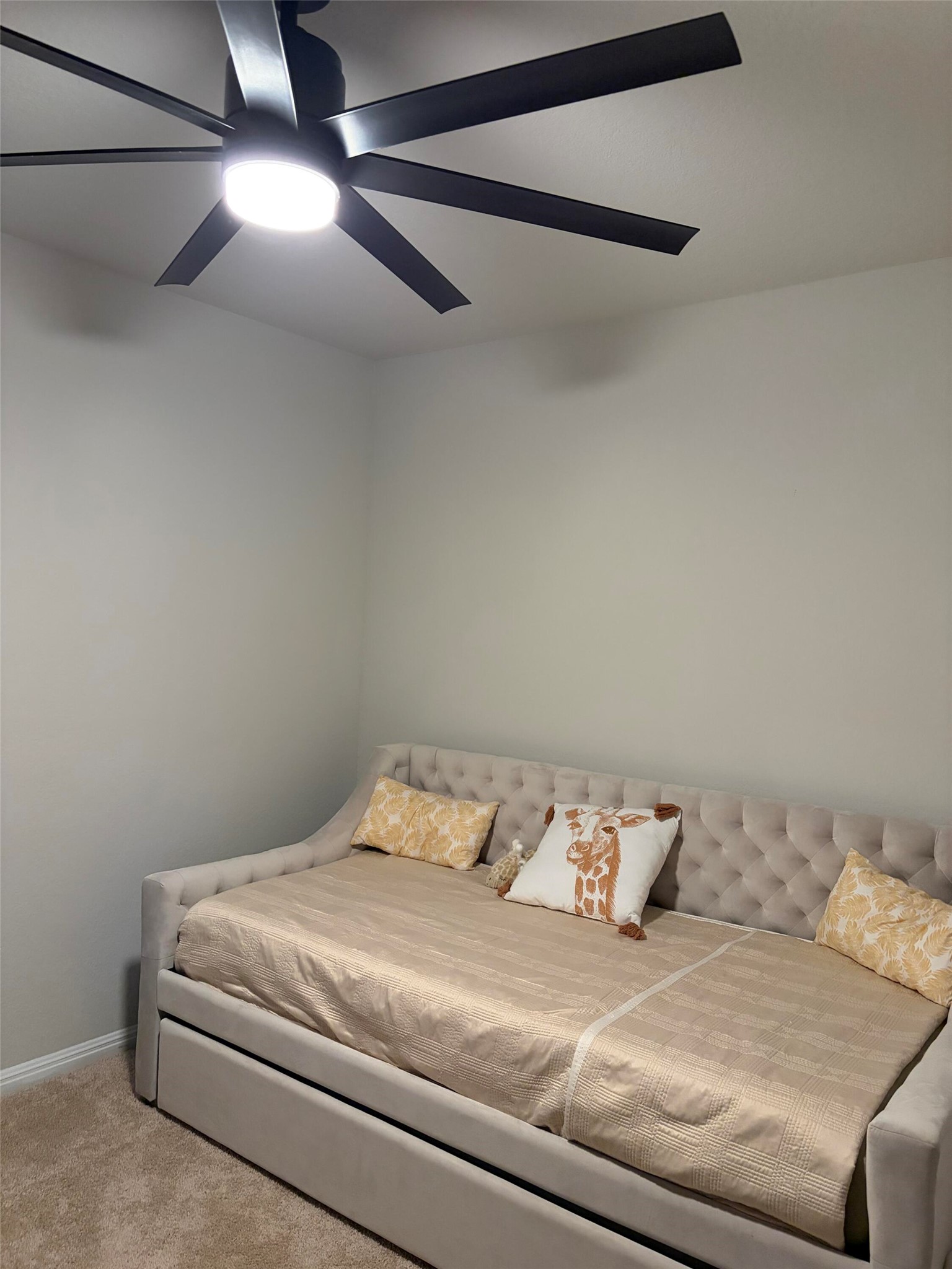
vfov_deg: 67.3
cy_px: 634
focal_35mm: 26
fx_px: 953
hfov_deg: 53.1
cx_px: 476
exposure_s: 1/60
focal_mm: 5.96
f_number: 1.6
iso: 400
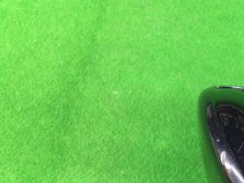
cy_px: 150
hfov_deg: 30.6
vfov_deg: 24.0
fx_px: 423
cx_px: 226
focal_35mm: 60
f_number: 2.4
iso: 200
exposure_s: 1/20
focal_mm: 3.3
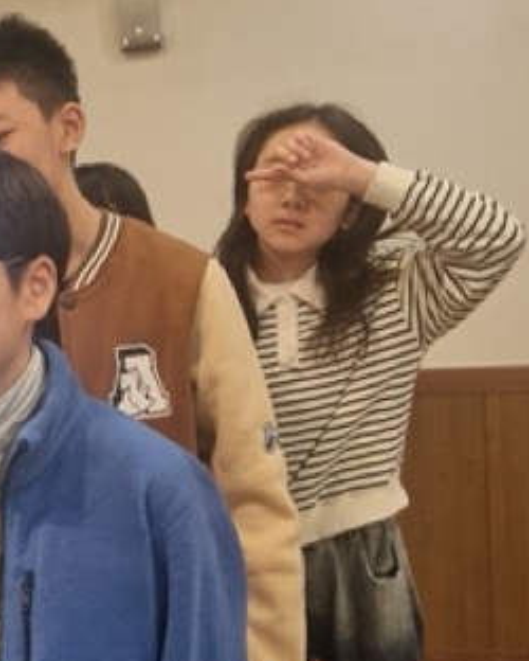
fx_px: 1017
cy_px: 320
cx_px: 78
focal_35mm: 52
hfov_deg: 28.3
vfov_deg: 36.0
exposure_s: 1/120
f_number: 1.8
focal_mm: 5.4
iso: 160
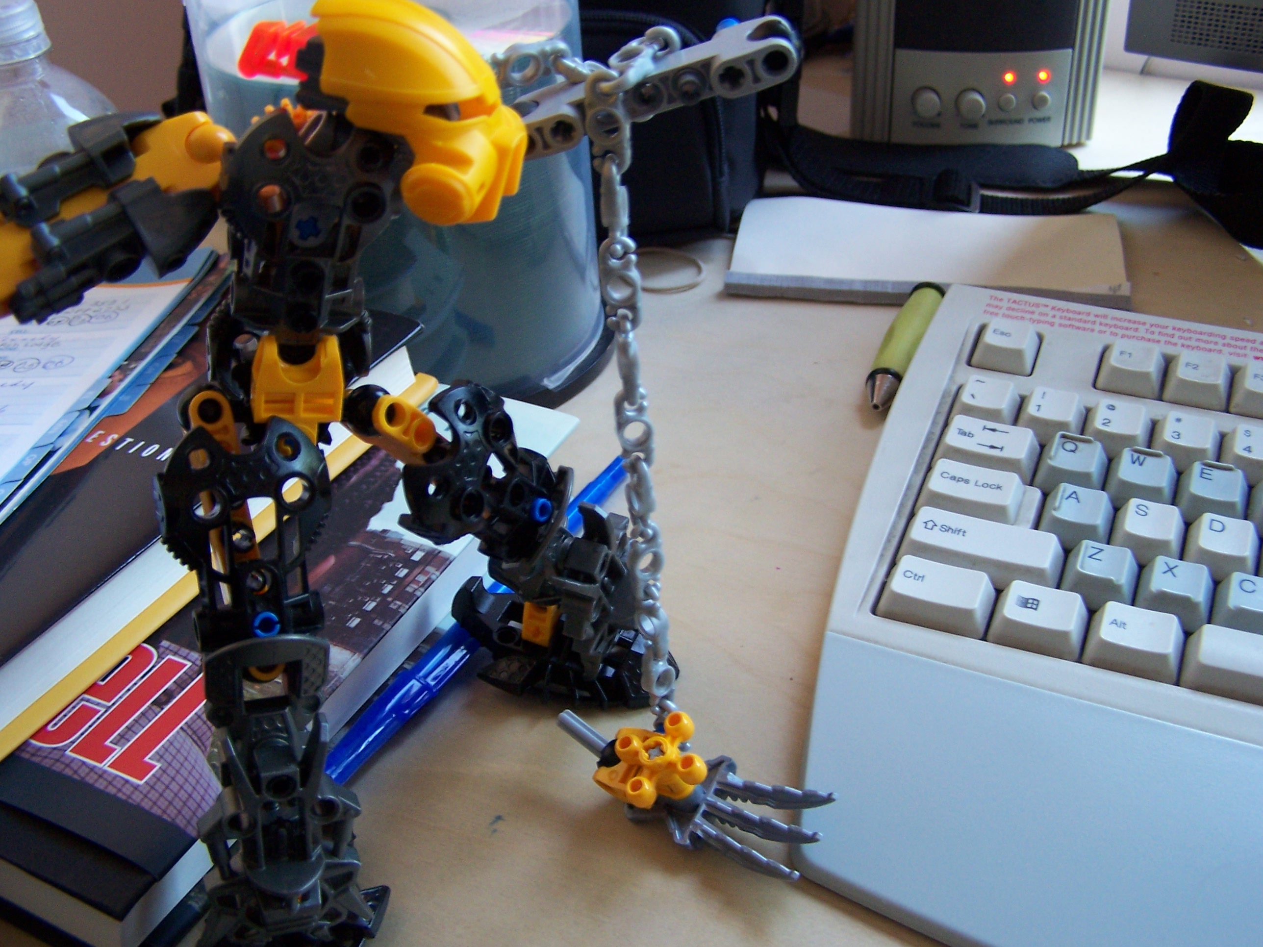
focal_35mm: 38
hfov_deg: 49.0
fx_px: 1386
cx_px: 632
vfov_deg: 37.7
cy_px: 474
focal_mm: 6.3
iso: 140
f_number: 2.8
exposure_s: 1/15
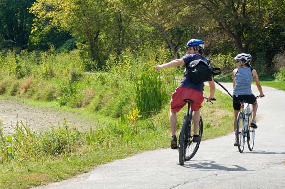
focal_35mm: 153
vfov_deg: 8.9
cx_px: 142
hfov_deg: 13.4
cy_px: 94
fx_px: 1210
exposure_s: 1/400
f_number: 1.6
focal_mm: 102
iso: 400
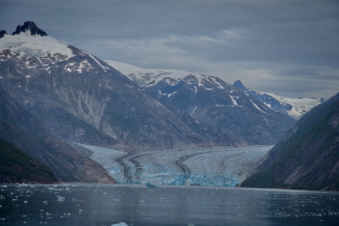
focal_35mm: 120
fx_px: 1130
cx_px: 170
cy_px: 113
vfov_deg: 11.4
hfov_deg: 17.1
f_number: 8
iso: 100
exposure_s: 1/250
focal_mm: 120
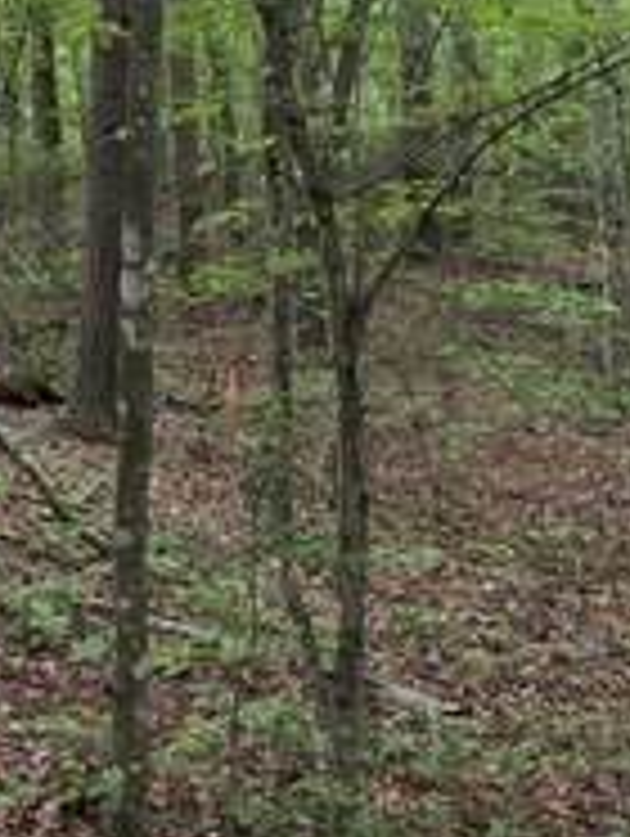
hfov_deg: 20.7
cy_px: 176
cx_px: -99
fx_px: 1622
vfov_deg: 28.4
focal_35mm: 67
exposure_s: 1/120
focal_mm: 2.2
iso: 160
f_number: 1.9
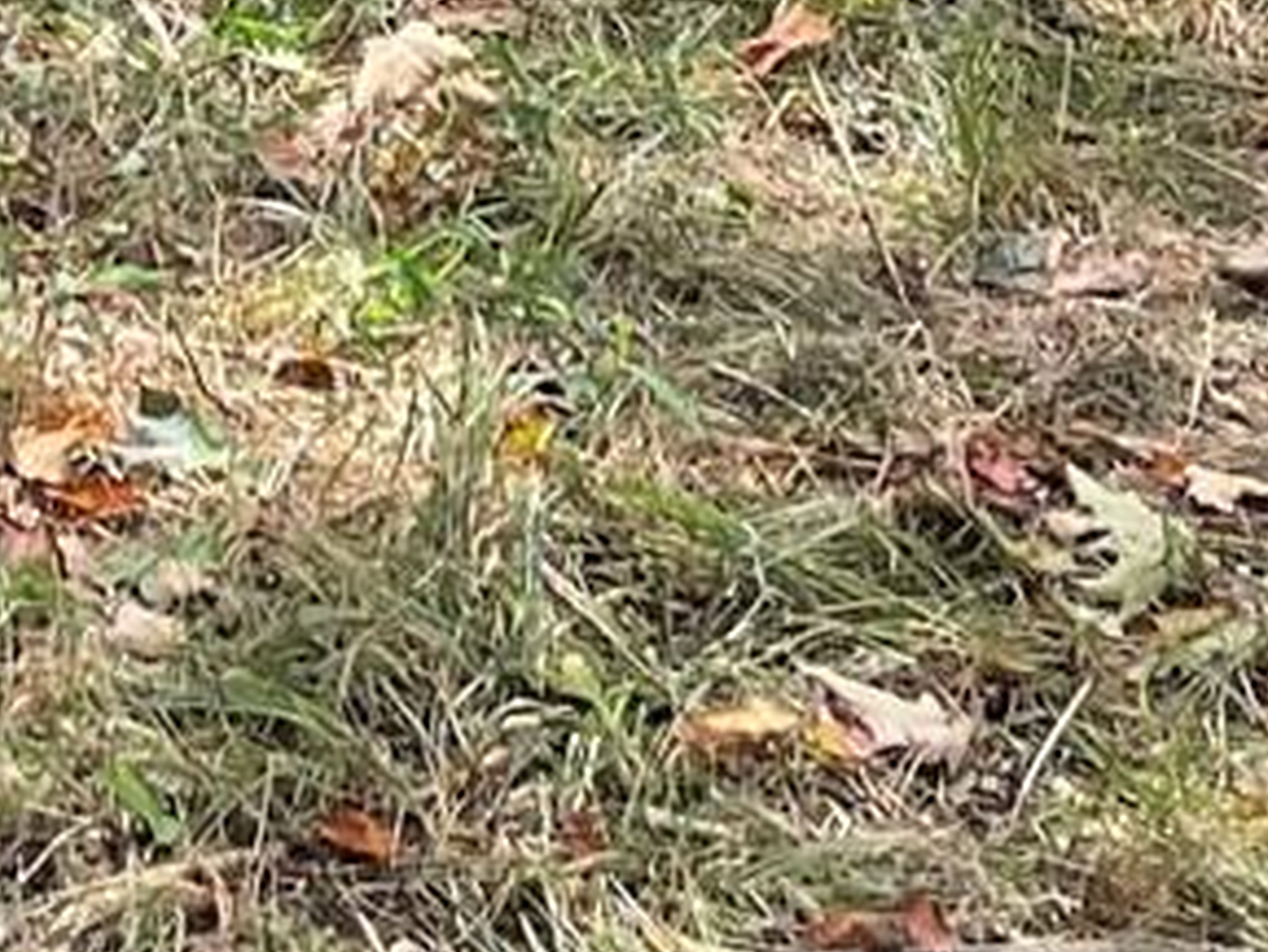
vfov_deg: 7.2
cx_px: -544
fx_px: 6743
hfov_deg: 10.4
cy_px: -1926
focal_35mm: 184
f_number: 1.6
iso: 32
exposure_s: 1/678
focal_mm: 4.2
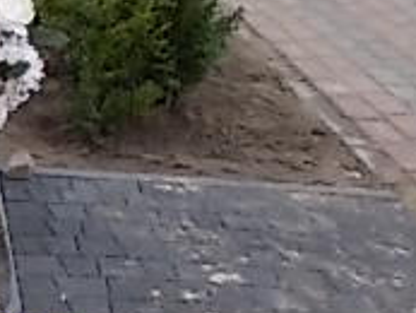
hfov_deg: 17.3
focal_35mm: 96
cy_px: 212
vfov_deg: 15.4
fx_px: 1154
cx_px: -298
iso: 80
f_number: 3.2
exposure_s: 1/80
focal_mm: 4.6
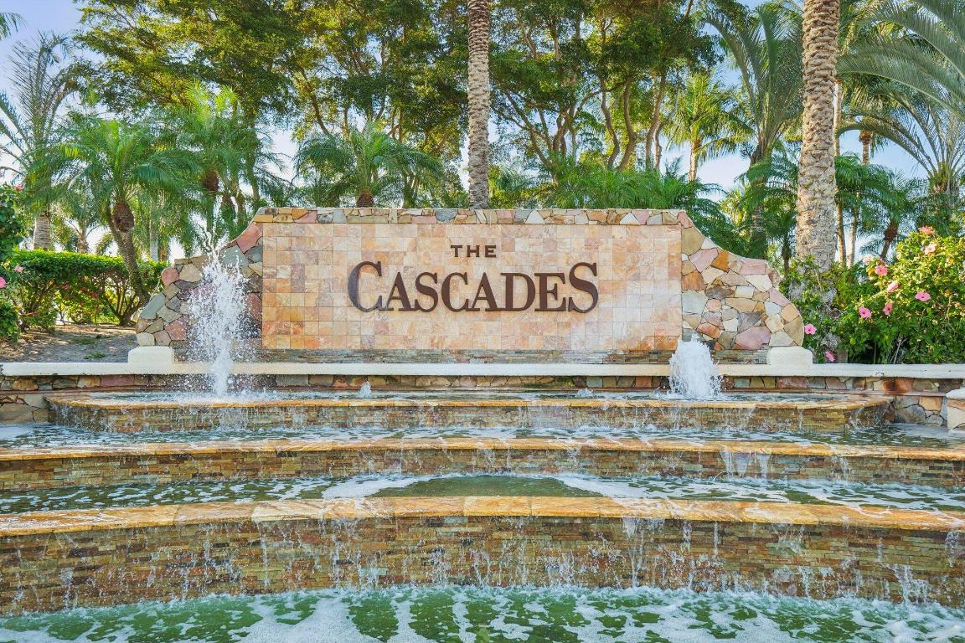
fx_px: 670
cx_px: 482
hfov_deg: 71.5
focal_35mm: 25
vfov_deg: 51.3
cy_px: 322
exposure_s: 1/480
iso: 400
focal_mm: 16.6
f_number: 4
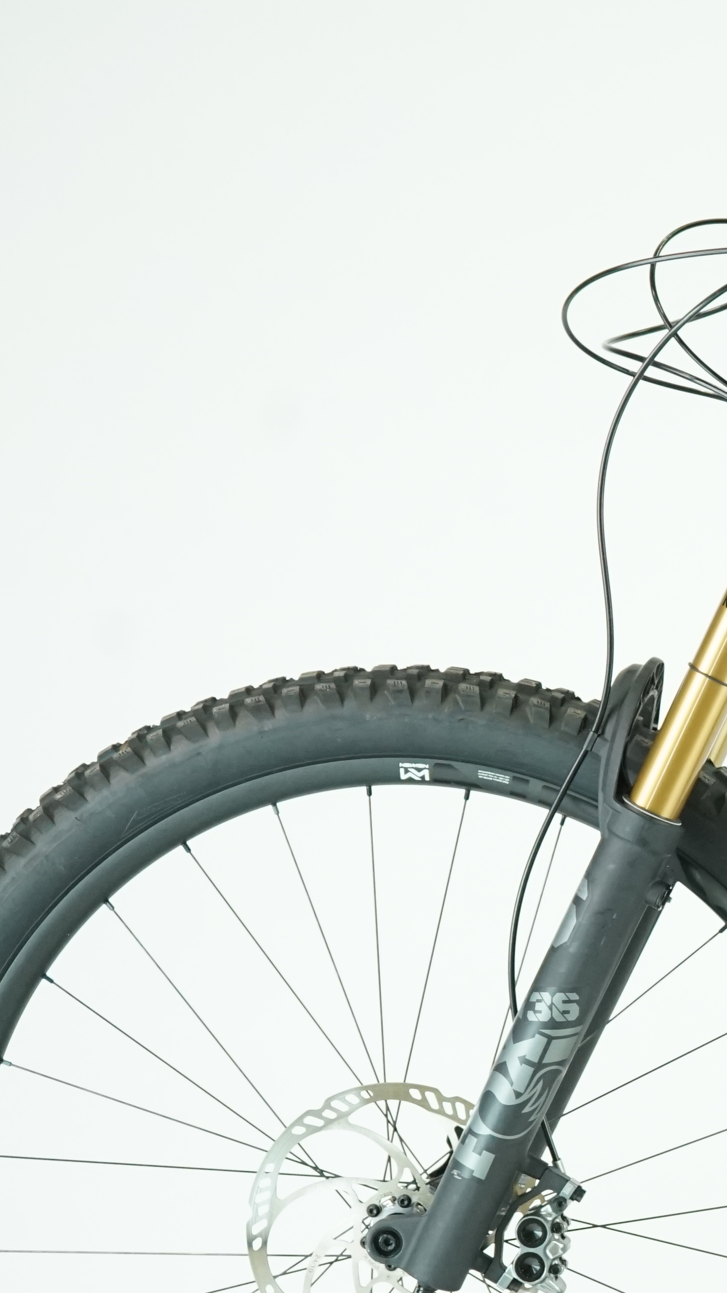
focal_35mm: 127
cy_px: 882
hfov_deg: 9.1
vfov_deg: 16.8
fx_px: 4353
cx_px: 1319
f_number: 5
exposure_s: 1/200
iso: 2000
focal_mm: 53
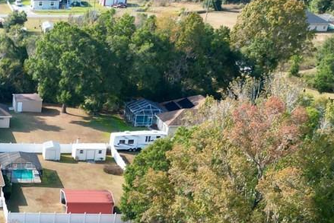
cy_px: 388
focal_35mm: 91
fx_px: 845
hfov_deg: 20.8
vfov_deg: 13.6
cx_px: -75
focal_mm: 6.72
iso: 140
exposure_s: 1/1250
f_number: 1.7
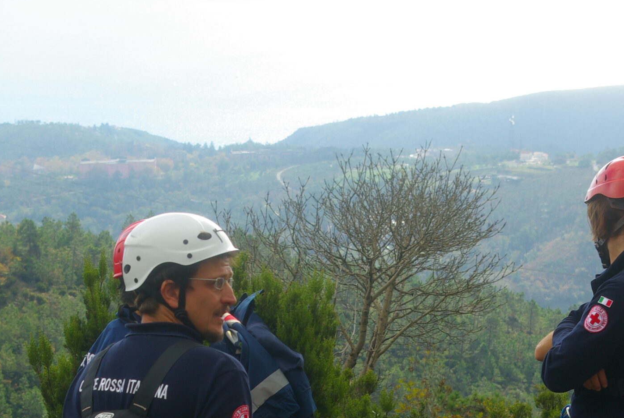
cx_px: 340
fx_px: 2151
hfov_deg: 16.5
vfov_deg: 11.0
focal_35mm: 124
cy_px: 370
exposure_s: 1/180
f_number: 8
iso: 100
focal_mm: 45
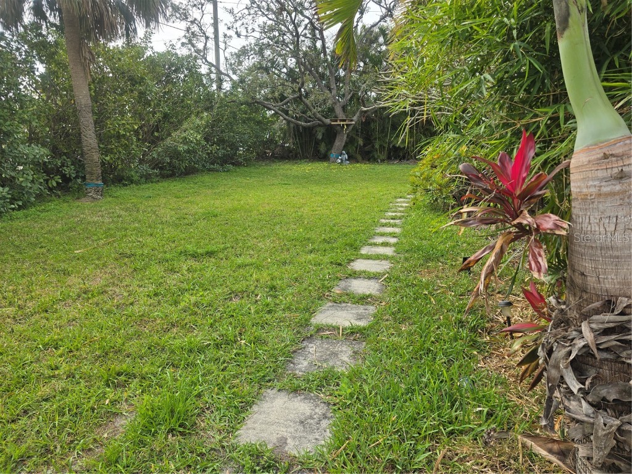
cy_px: 237
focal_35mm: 23
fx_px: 420
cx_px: 316
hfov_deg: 73.9
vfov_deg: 58.9
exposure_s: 1/512
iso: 12
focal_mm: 6.3
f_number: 1.7
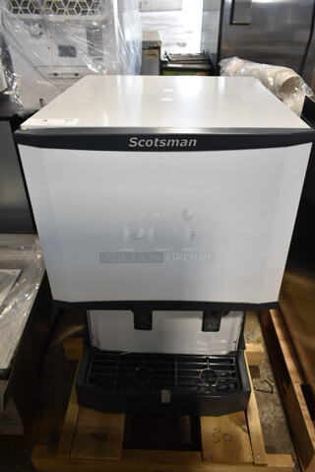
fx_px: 354
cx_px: 158
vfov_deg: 67.4
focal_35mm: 27
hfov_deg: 48.0
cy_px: 236
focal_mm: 18
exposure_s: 1/30
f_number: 3.5
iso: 360
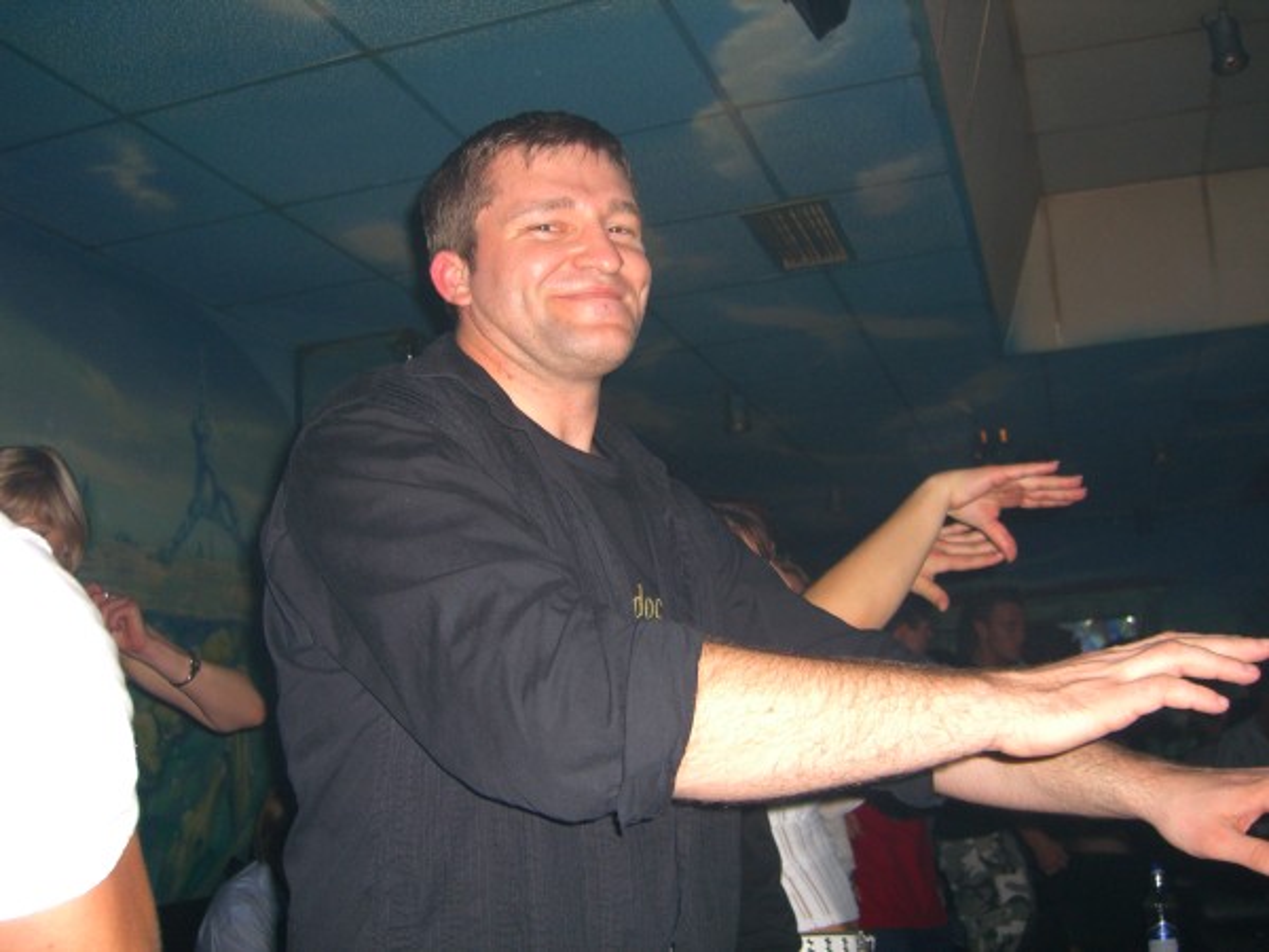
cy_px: 476
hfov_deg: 49.0
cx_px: 634
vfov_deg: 37.7
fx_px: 1393
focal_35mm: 38
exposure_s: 1/60
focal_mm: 7.9
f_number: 2.8
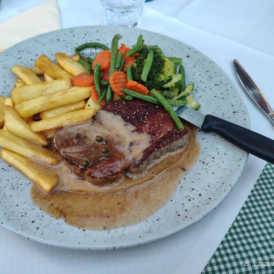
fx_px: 260
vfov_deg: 55.6
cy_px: 135
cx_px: 103
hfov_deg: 55.0
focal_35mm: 29
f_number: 1.8
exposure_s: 1/100
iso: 614
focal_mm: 5.56
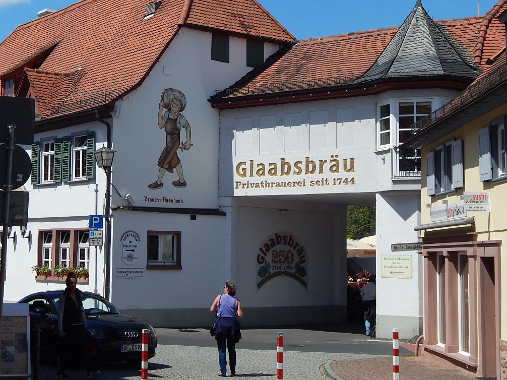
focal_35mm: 70
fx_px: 1025
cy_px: 151
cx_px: 197
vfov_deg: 21.0
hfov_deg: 27.7
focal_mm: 9.7
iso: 125
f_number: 3.8
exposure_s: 1/1500
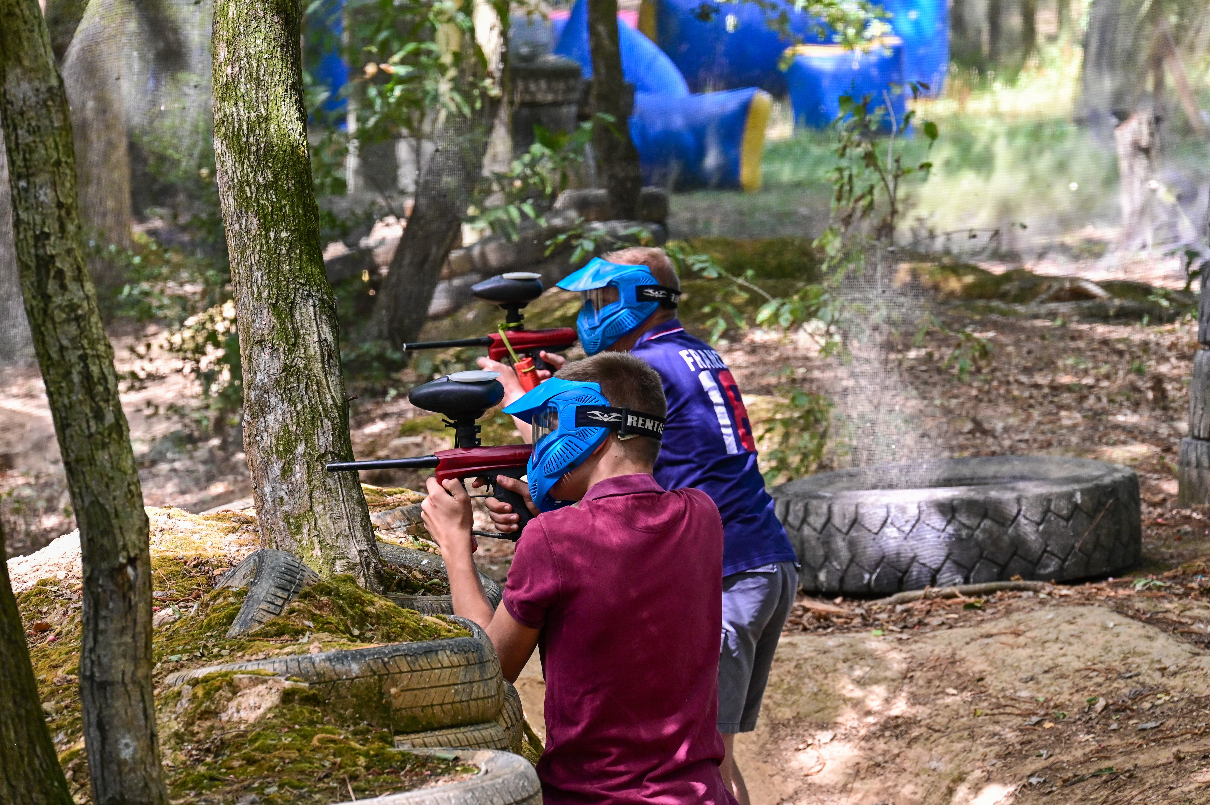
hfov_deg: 13.3
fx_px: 5206
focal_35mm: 155
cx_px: 605
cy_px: 402
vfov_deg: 8.8
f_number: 8
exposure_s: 1/200
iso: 2200
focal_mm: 155
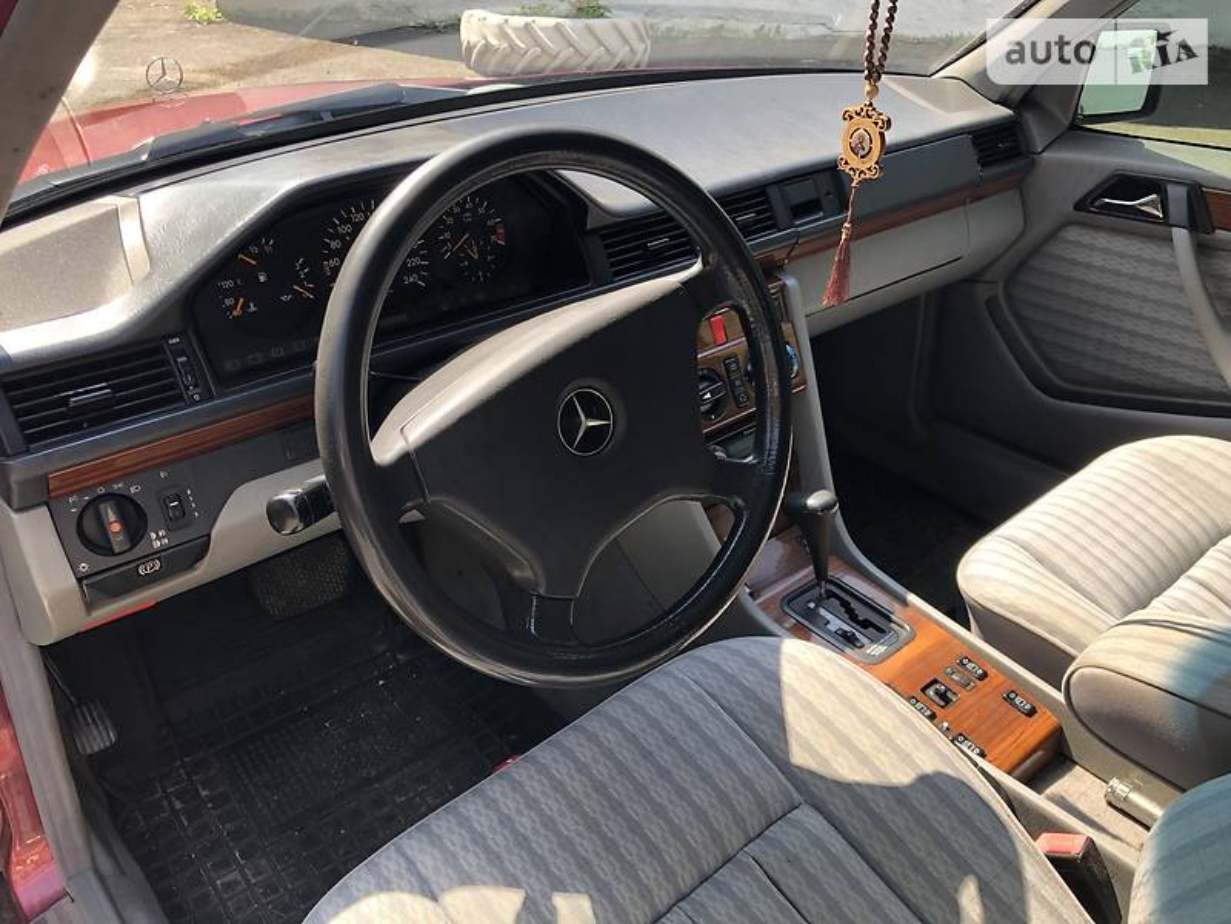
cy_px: 462
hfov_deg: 63.4
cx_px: 616
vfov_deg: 49.7
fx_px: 996
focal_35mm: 28
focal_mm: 4
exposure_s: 1/121
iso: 20
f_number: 1.8
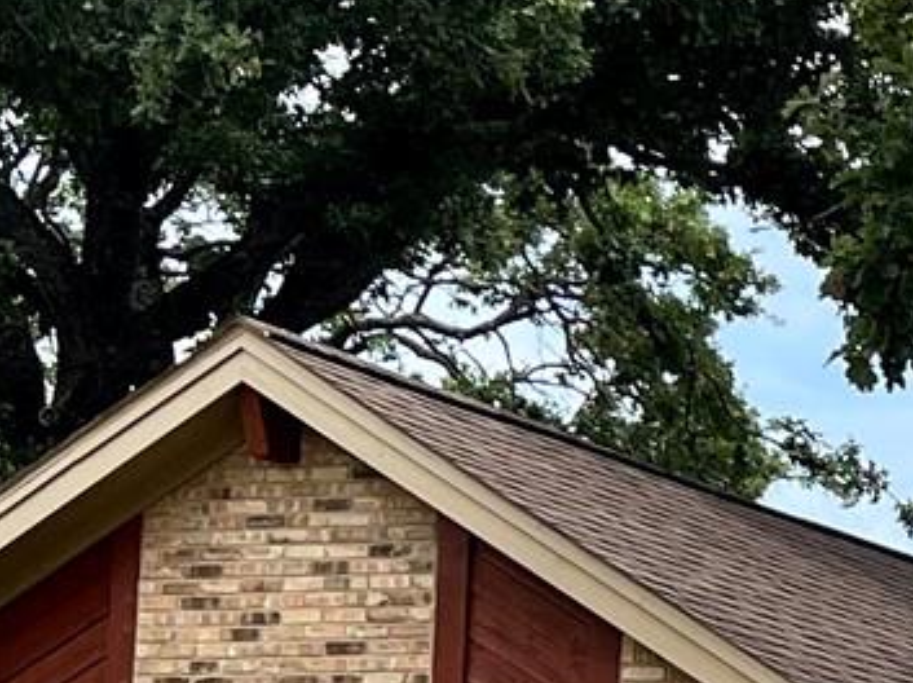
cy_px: 1040
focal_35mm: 151
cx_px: 1795
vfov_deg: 9.5
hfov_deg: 11.8
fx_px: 3979
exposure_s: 1/3460
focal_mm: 5.7
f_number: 1.5
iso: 50
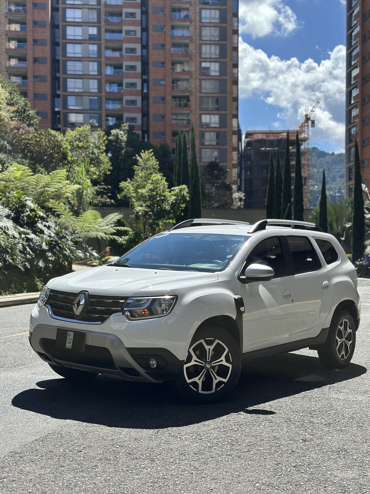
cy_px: 247
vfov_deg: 39.7
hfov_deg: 30.3
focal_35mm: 48
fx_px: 684
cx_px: 185
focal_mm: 6.86
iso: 80
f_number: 1.78
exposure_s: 1/4566
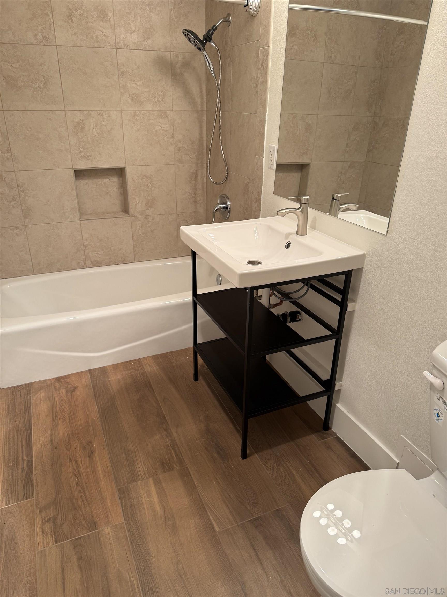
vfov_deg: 71.6
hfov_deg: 56.8
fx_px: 413
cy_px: 298
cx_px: 224
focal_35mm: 24
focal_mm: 6.76
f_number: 1.78
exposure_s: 1/60
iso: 100
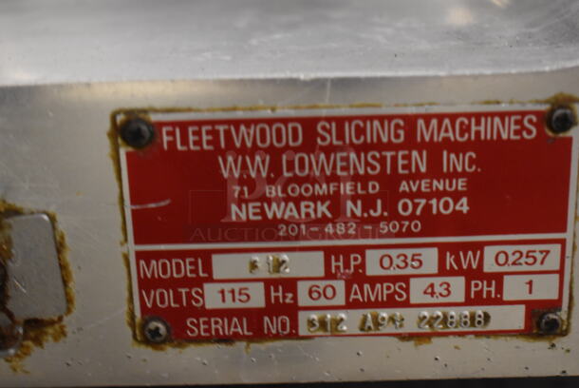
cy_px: 194
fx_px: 918
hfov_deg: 35.0
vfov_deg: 23.8
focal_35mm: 57
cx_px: 290
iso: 3200
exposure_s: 1/8
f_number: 4.8
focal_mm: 38
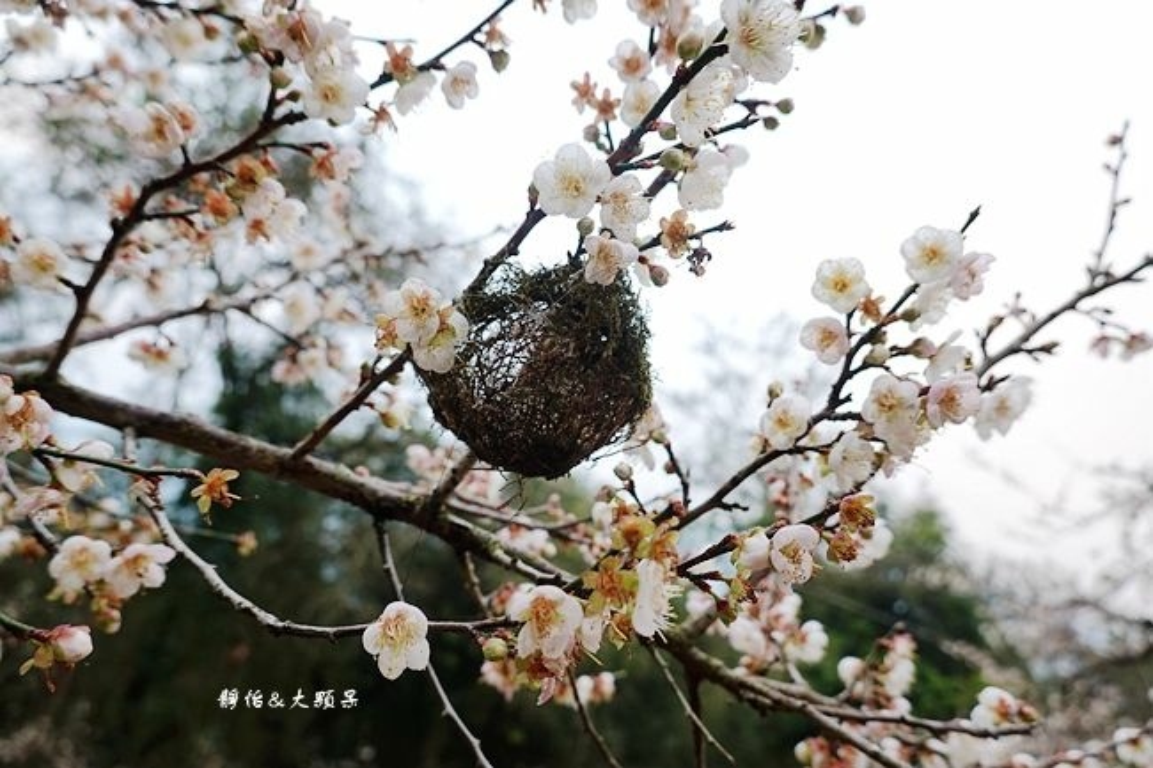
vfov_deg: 53.1
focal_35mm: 24
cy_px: 384
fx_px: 768
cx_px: 576
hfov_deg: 73.8
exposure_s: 1/40
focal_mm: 9
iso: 125
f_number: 2.8
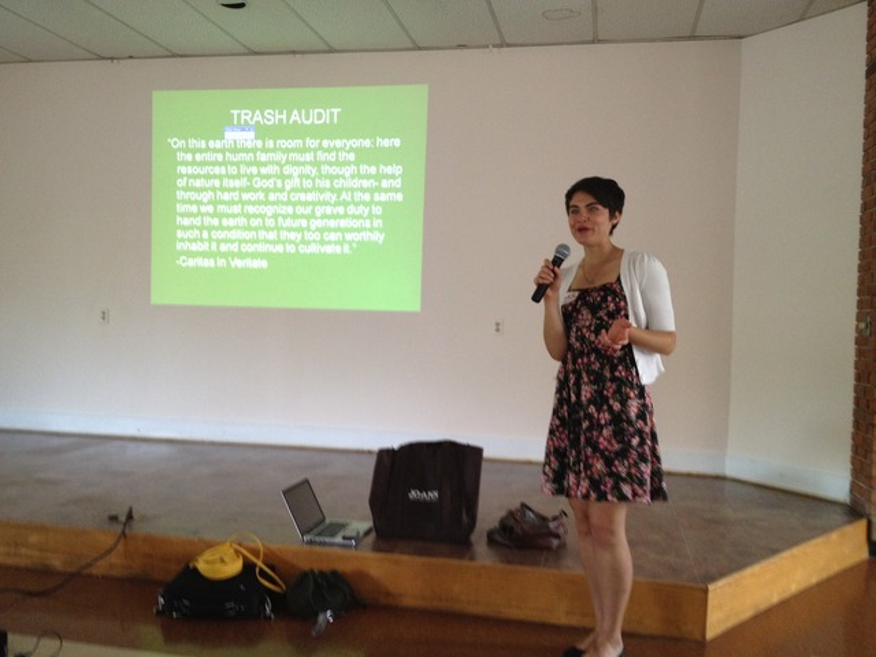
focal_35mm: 35
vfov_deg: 40.7
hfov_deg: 52.6
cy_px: 328
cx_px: 438
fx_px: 886
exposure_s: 1/20
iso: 160
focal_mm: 4.28
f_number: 2.4
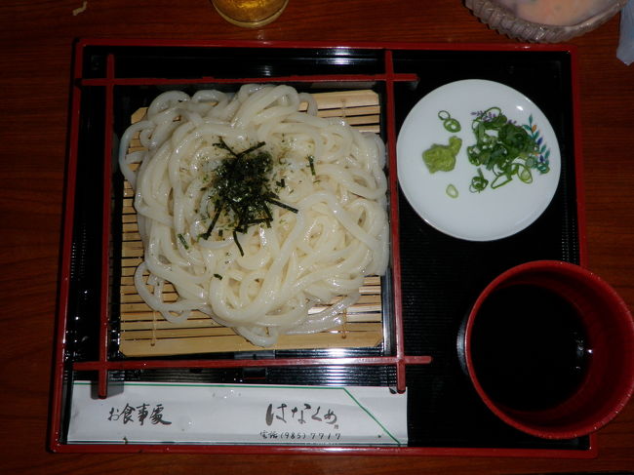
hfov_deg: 51.4
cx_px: 317
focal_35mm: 36
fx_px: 659
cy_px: 238
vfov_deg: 39.6
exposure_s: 1/40
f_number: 6.3
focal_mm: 6.53
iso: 100
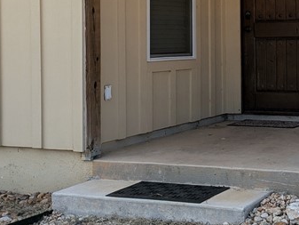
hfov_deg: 24.4
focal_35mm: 76
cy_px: 52
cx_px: 301
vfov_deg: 19.2
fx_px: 657
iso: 44
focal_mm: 5.43
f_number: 1.89
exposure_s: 1/2092
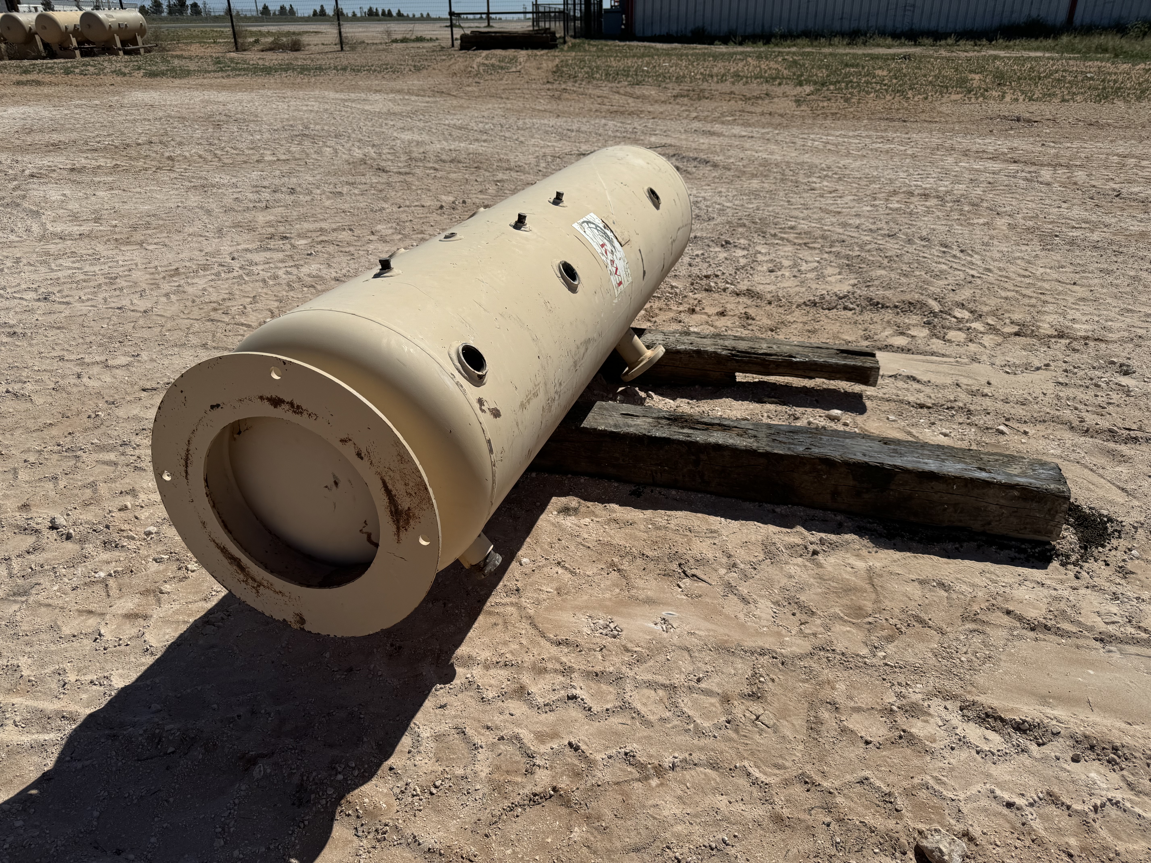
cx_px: 576
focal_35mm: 24
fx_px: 798
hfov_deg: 71.6
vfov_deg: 56.8
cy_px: 432
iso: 80
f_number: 1.78
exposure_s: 1/10417
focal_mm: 6.86
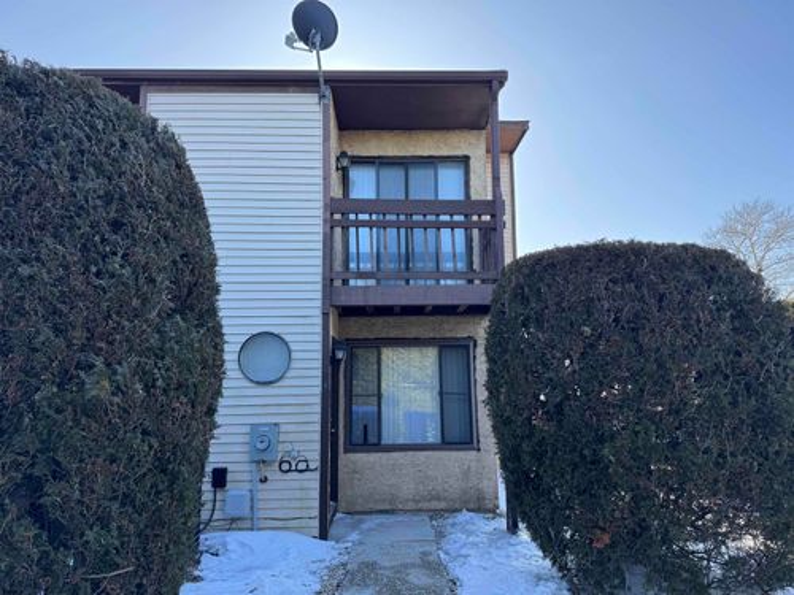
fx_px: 550
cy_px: 298
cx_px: 397
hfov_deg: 71.6
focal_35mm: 24
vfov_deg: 56.8
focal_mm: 6.76
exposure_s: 1/853
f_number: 1.78
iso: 80
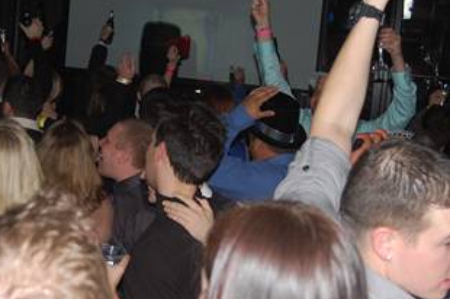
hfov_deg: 31.7
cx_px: 163
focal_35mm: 63
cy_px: 138
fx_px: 787
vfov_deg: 21.5
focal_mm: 26
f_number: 4.2
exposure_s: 1/60
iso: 400
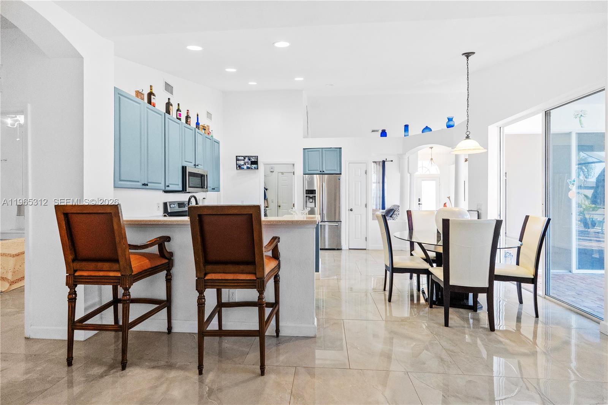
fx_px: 270
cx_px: 304
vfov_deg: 73.7
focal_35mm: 16
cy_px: 202
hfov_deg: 96.7
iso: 2000
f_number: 4
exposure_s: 1/160
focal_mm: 16
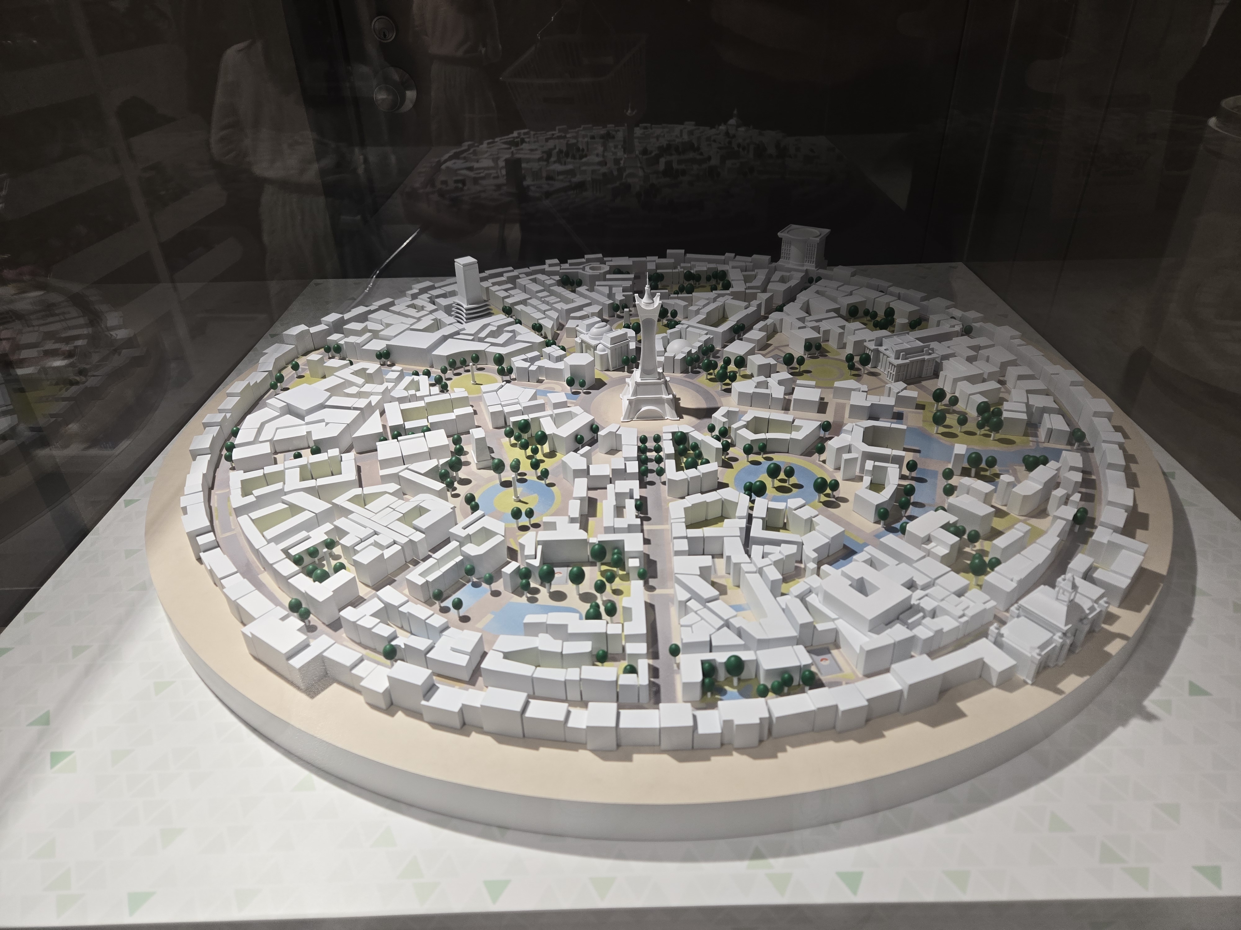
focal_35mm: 23
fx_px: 825
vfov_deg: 58.9
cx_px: 620
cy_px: 465
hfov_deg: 73.9
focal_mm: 5.4
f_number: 1.8
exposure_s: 1/180
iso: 100
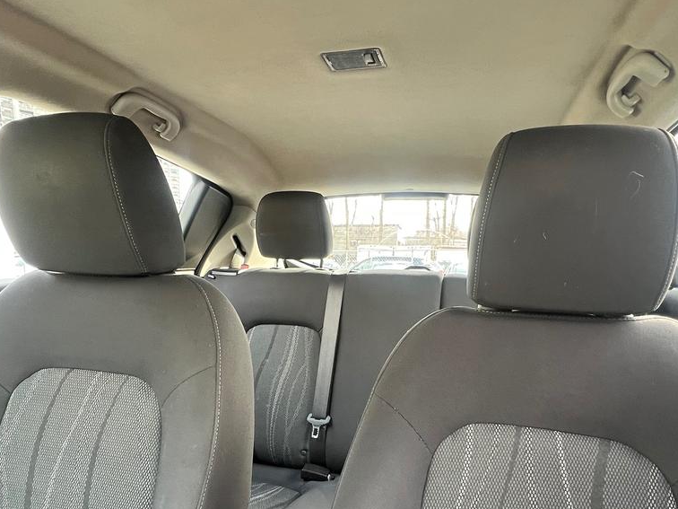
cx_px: 349
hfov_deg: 76.4
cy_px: 355
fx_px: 431
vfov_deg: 59.1
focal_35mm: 22
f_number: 1.8
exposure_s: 1/82
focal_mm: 1.57
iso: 250
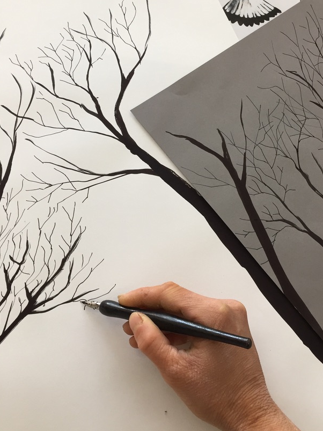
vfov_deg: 50.0
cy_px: 184
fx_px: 460
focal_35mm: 37
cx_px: 200
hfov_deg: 38.4
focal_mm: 4.15
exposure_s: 1/33
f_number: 2.2
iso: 40
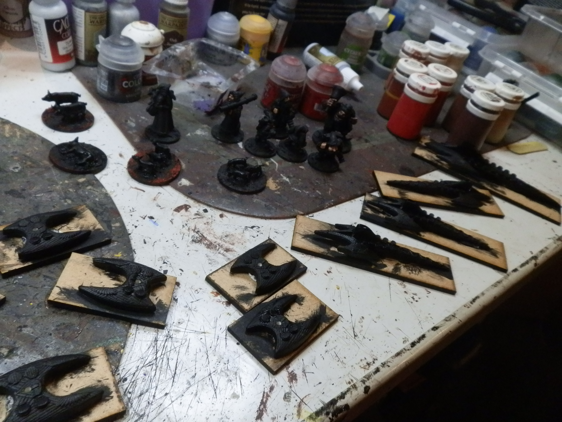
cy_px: 211
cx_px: 281
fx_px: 455
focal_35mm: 28
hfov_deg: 63.4
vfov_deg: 49.7
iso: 400
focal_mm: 5
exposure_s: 1/200
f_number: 3.1
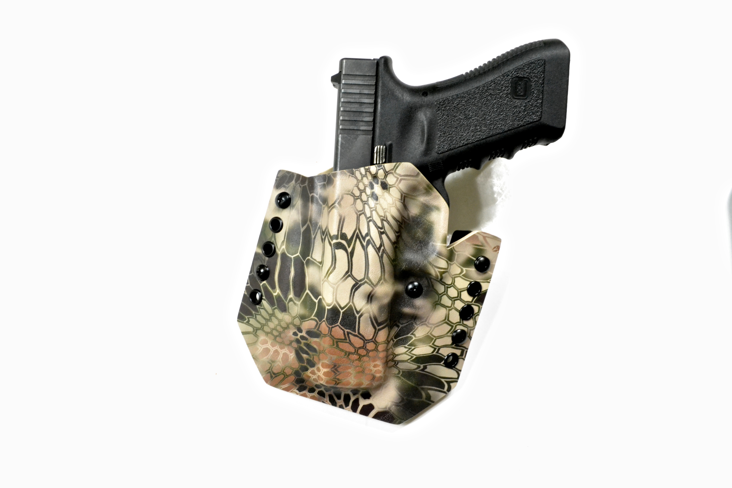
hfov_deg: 67.4
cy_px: 244
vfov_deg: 47.9
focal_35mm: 27
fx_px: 549
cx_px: 366
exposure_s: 1/15
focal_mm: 18
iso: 3200
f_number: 14
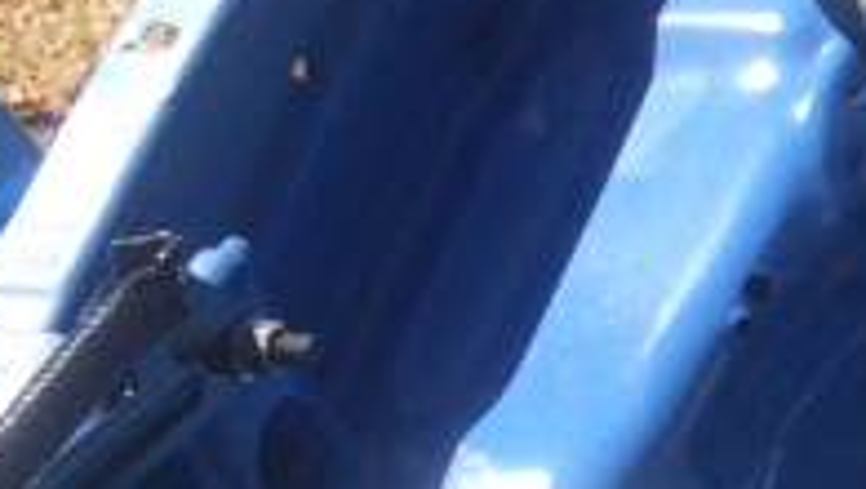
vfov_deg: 7.2
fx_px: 3814
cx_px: 2207
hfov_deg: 10.7
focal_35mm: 166
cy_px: -316
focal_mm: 4.15
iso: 32
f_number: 2.2
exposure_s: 1/1001
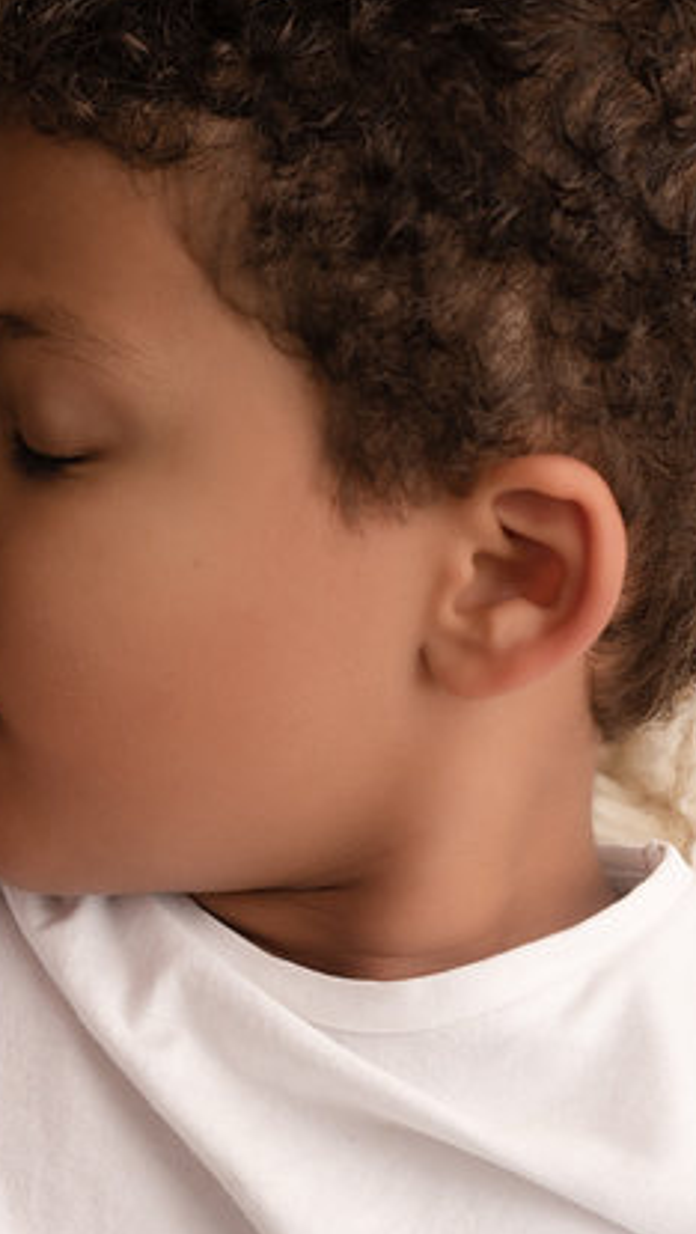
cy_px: 697
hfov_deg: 11.3
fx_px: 3471
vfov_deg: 20.2
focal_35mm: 106
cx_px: -116
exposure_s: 1/160
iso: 125
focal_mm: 35
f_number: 4
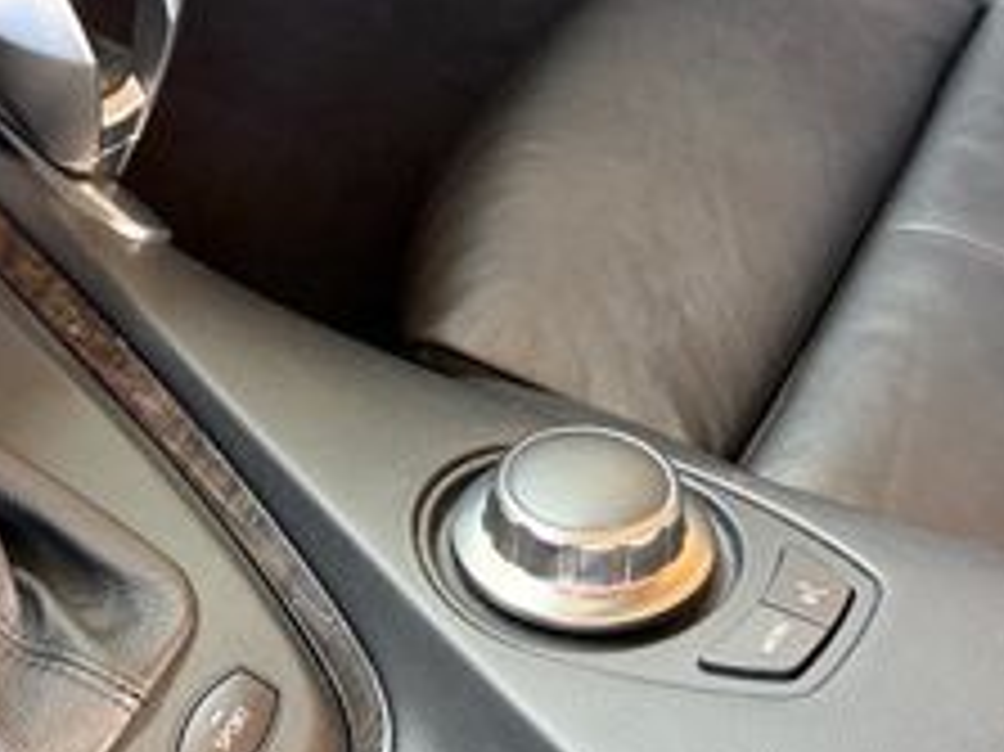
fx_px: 2000
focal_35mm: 69
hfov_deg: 28.1
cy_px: 419
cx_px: 392
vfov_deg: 21.3
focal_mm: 6.76
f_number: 1.78
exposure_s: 1/60
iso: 500
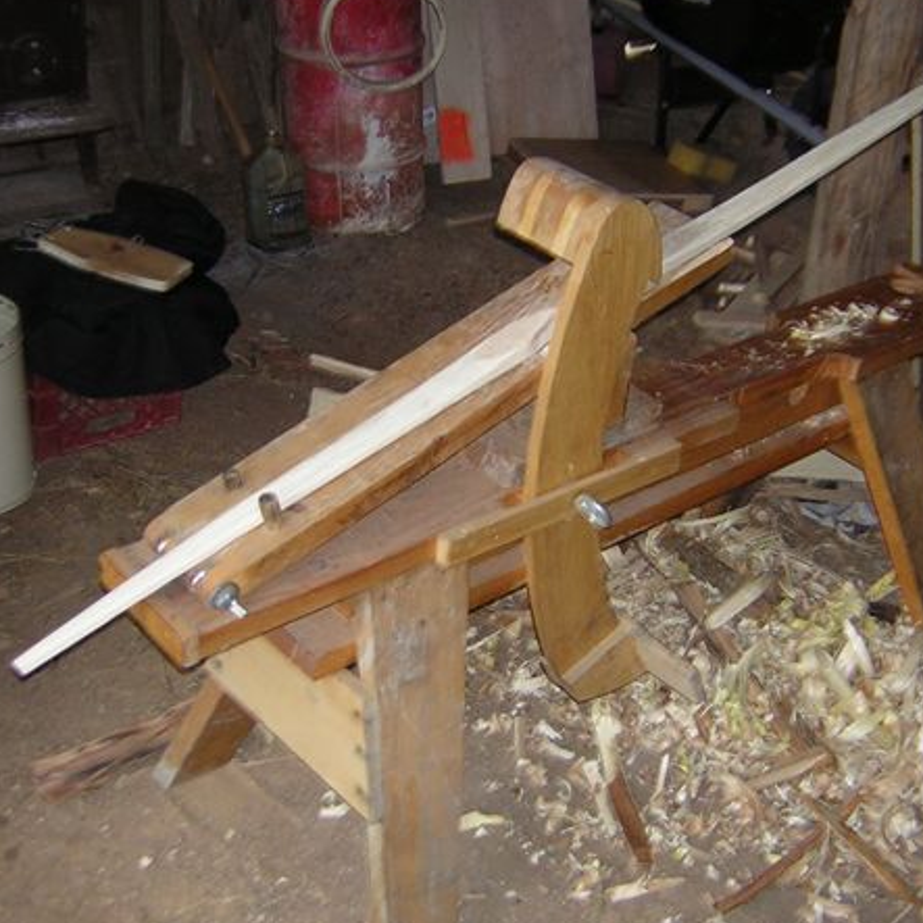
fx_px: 1388
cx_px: 581
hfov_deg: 36.6
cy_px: 471
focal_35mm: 46
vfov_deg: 36.8
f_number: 2.6
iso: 73
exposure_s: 1/60.1
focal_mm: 4.7
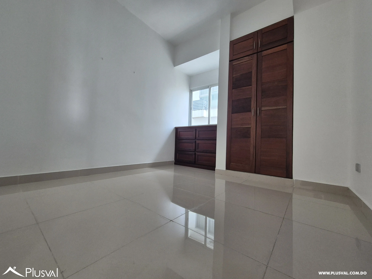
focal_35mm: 13
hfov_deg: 106.2
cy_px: 140
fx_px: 140
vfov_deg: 89.9
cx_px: 186
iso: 160
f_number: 2.2
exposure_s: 1/60
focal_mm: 2.2
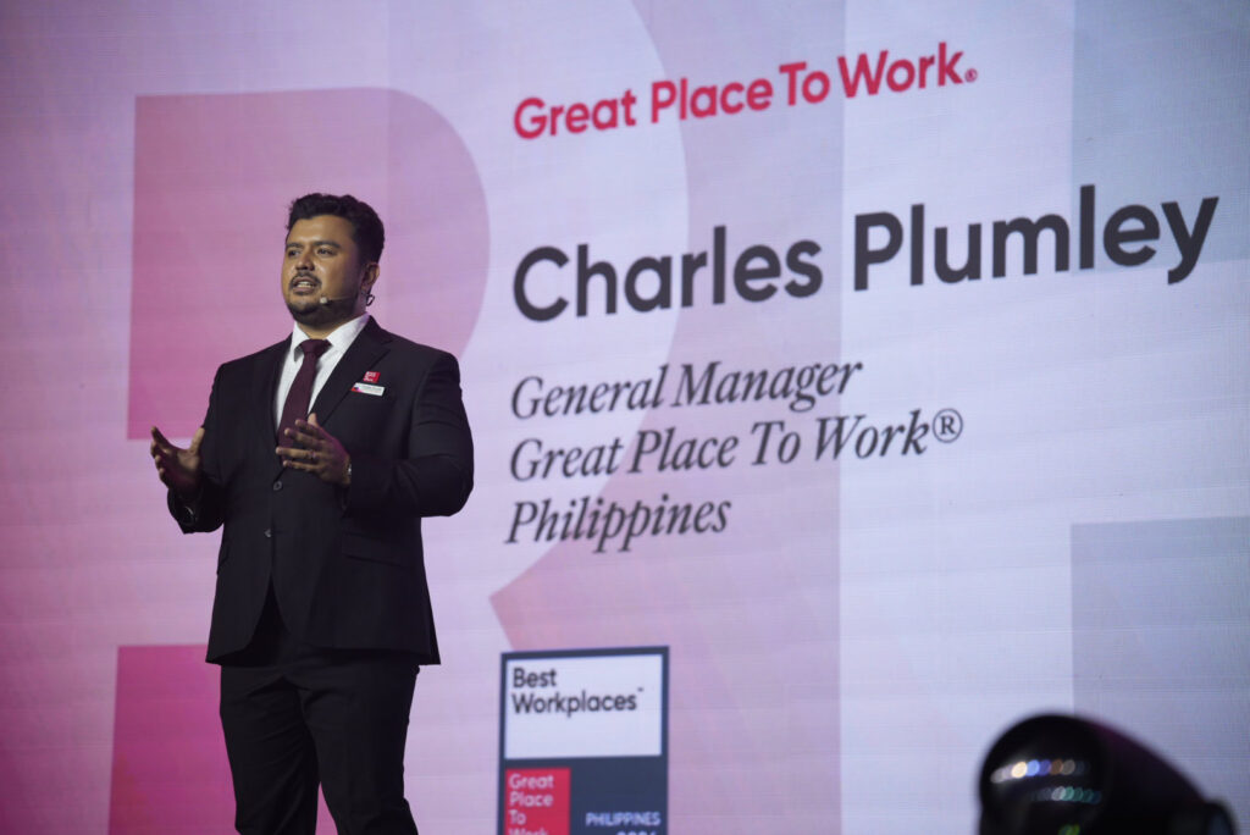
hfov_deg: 17.2
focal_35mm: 119
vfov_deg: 11.6
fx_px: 4124
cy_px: 418
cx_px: 625
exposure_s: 1/800
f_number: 2.8
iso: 800
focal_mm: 118.7
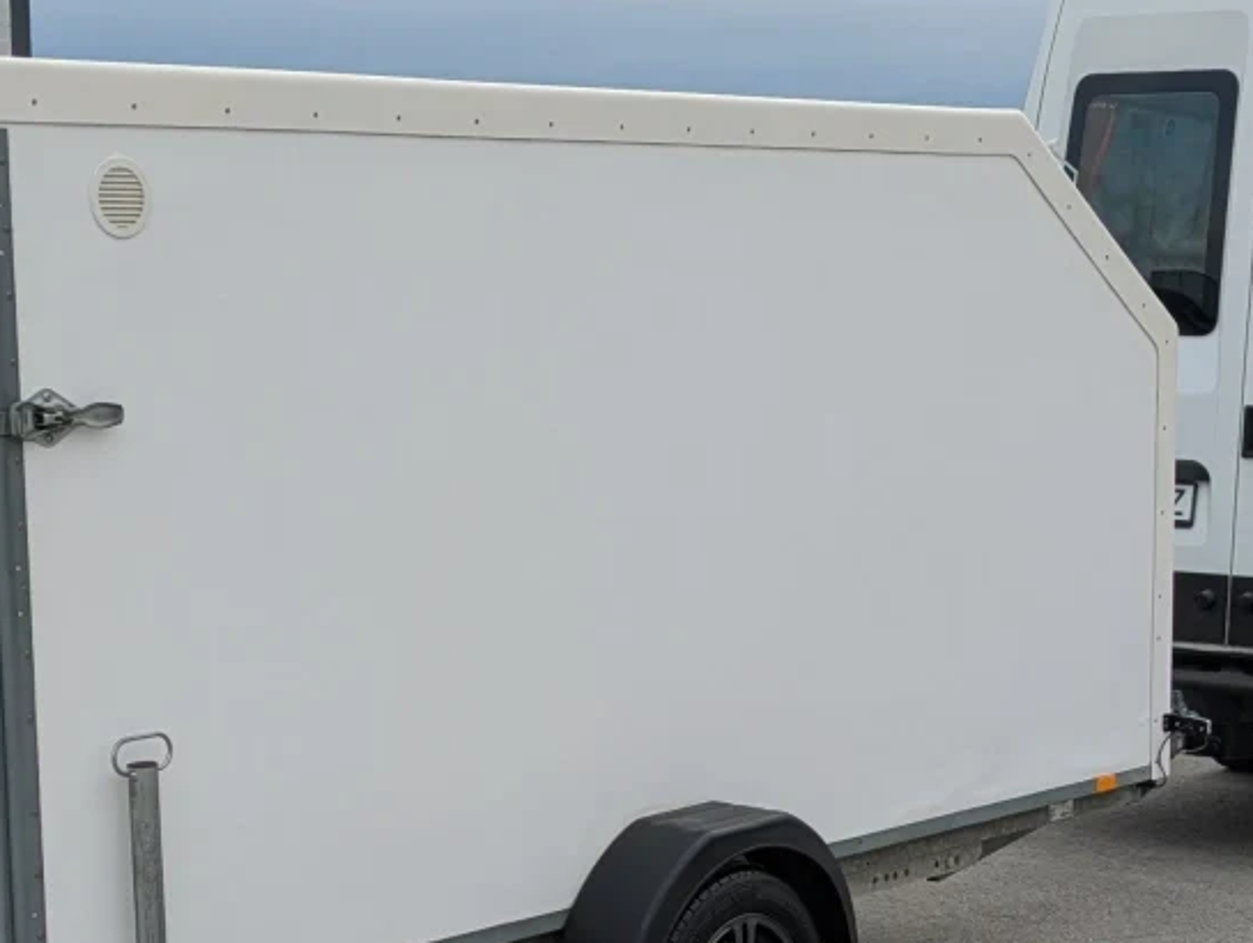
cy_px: 849
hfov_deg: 22.2
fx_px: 3189
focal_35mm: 88
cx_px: 669
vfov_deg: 16.6
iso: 50
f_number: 1.89
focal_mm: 5.43
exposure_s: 1/1776
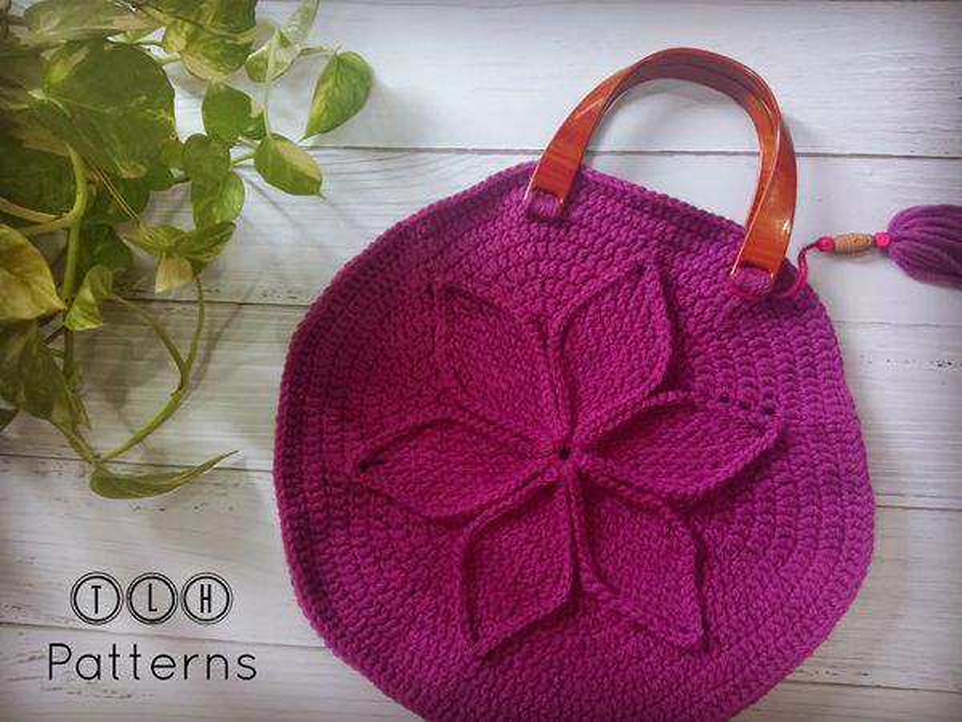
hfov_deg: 67.3
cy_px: 361
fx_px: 723
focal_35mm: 26
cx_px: 481
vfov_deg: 53.1
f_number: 2.2
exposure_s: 1/33.3
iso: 483
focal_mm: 3.65
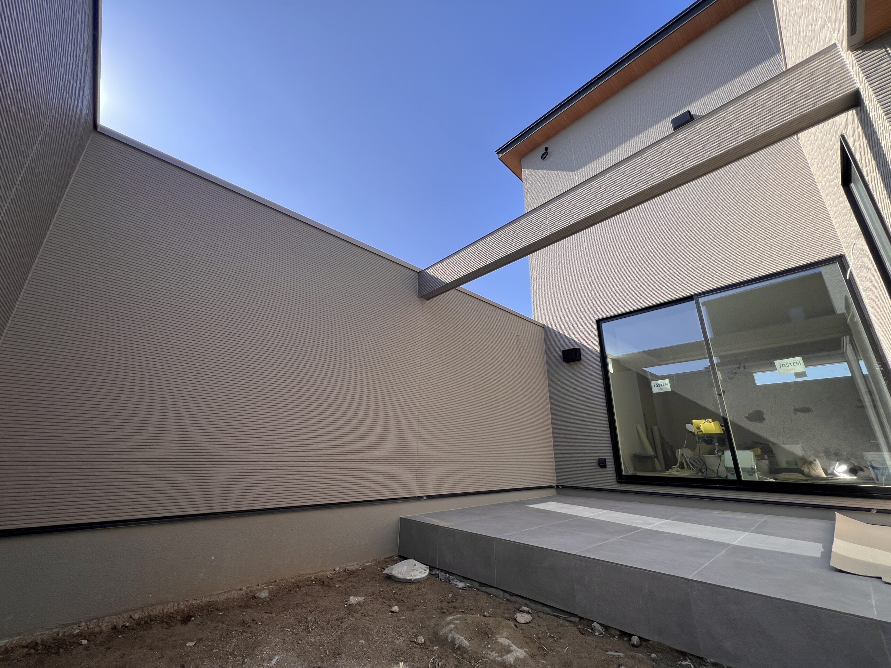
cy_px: 334
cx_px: 446
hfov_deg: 106.2
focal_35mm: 13
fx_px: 335
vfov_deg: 89.9
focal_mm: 1.57
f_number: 1.8
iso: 32
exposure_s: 1/774
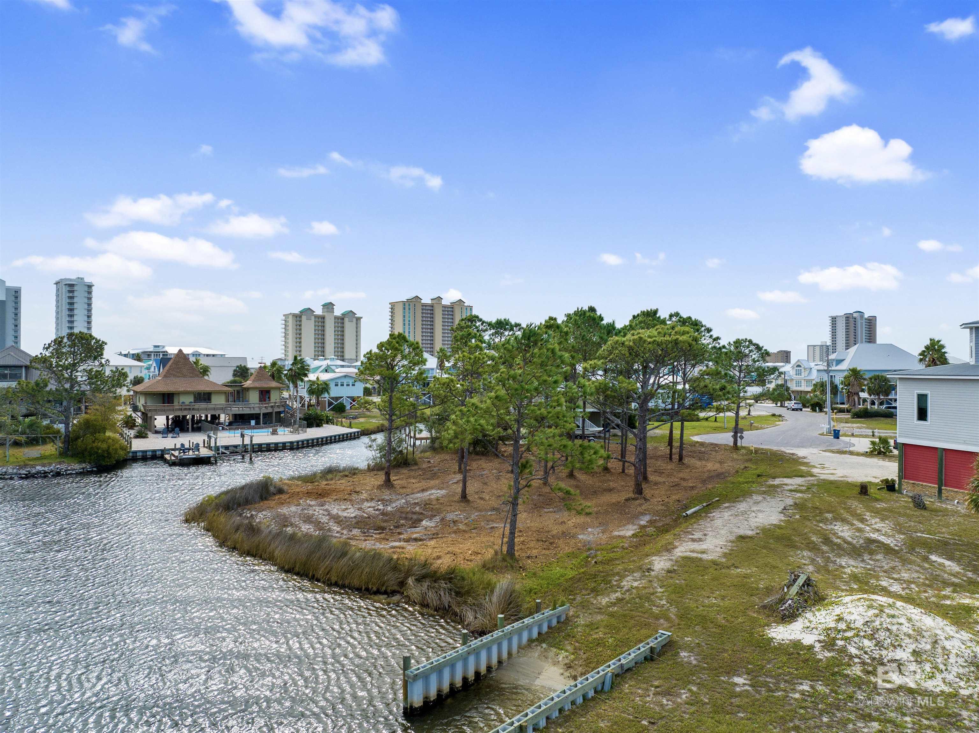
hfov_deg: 71.6
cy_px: 366
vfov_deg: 56.8
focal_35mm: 24
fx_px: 678
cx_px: 490
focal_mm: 12.29
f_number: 2.8
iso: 150
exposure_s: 1/2000
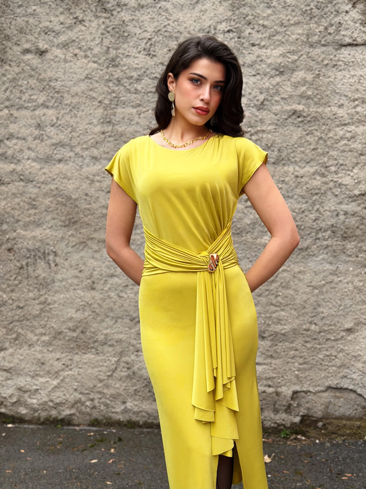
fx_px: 677
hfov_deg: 30.3
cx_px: 183
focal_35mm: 48
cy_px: 244
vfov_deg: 39.7
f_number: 1.78
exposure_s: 1/427
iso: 64
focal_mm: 6.76
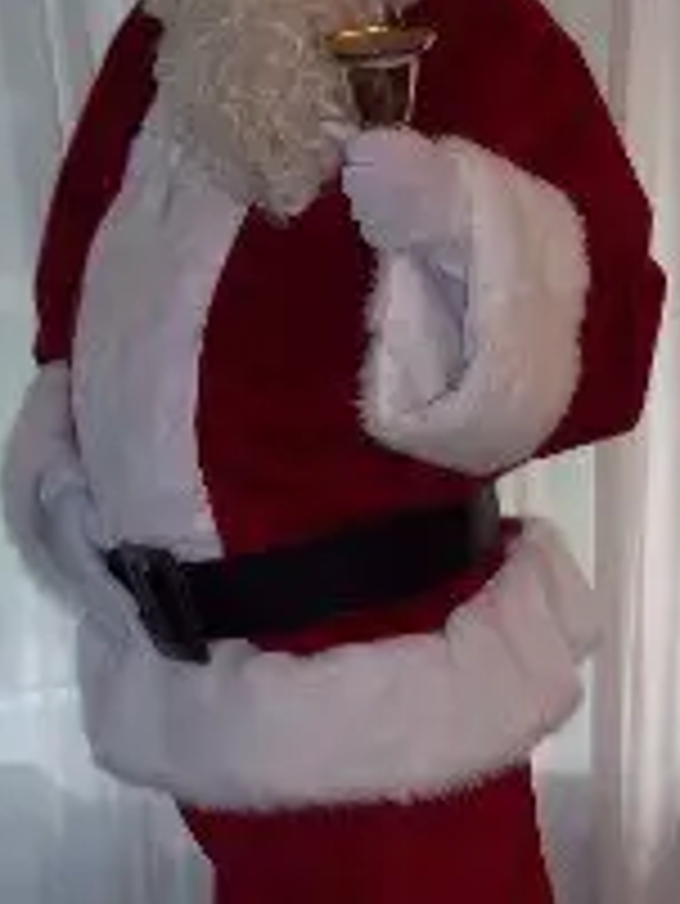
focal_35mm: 94
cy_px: 618
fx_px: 2459
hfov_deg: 15.7
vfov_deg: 20.8
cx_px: 448
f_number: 3.1
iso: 160
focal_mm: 6.5
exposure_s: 1/30
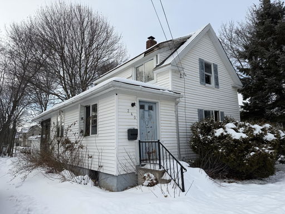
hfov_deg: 71.6
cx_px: 142
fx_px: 198
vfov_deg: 56.8
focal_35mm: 24
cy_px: 107
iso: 80
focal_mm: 6.76
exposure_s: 1/3021
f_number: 1.78
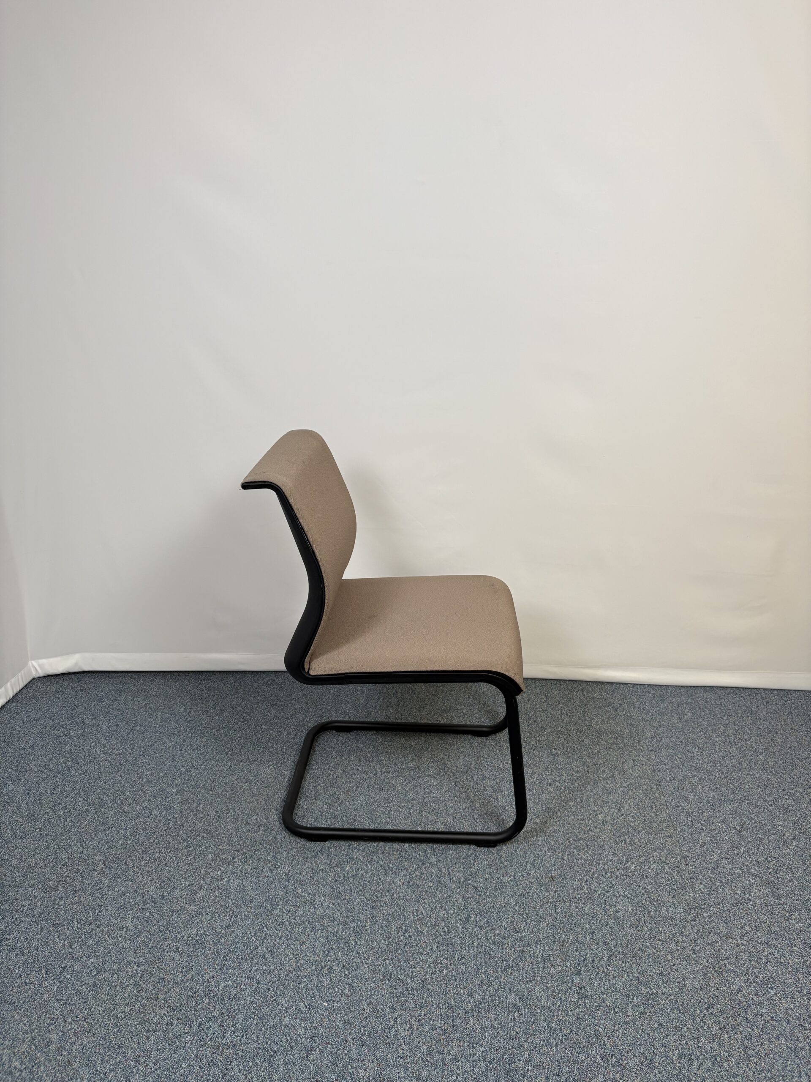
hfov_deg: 53.1
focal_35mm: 26
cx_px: 406
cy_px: 541
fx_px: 812
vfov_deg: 67.3
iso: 100
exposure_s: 1/121
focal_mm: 5.96
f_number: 1.6
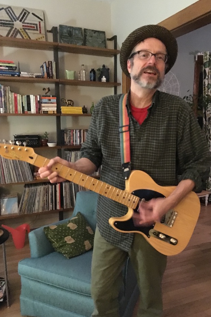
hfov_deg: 42.3
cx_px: 118
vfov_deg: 60.3
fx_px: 272
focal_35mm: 31
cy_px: 162
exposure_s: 1/15
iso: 1000
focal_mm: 4.15
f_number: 2.2
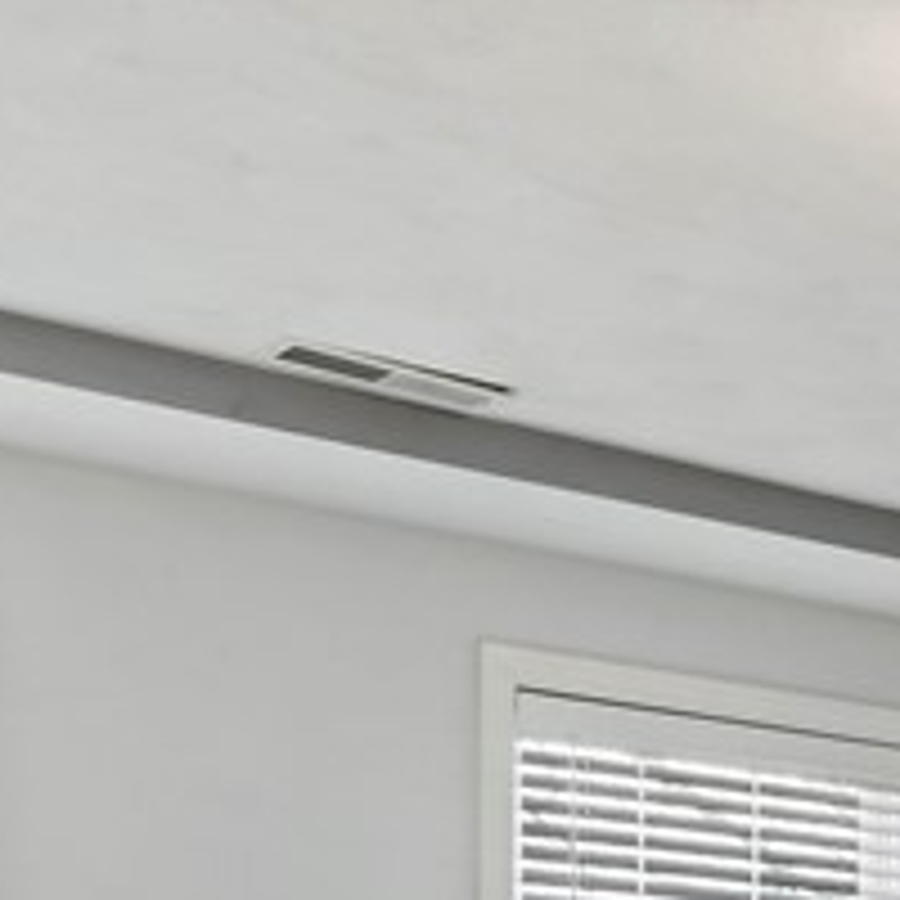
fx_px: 2441
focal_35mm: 83
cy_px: 1073
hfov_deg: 17.0
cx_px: 1654
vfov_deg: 19.7
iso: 125
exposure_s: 1
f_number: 22
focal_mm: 18
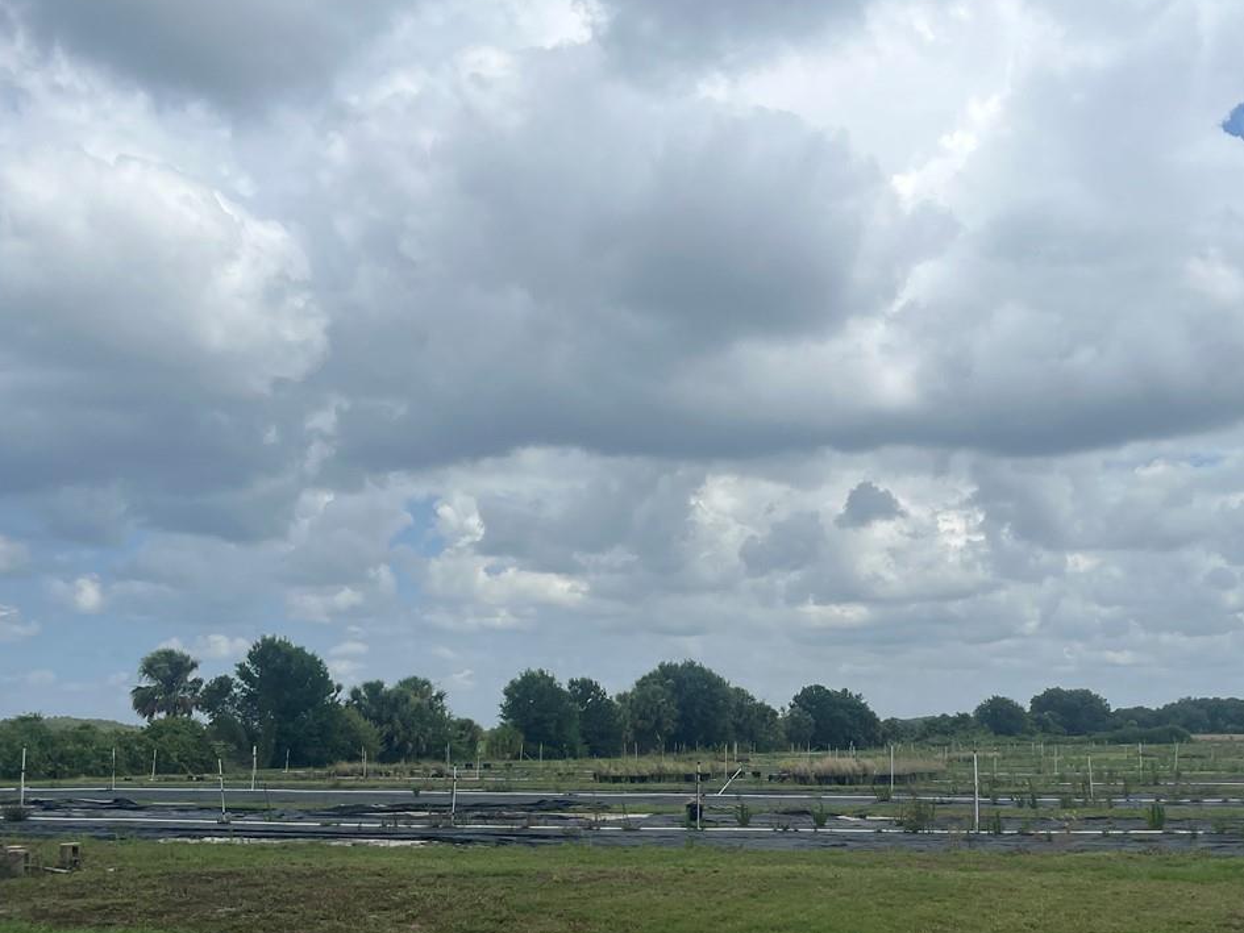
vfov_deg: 32.3
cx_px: 748
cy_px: 688
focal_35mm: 44
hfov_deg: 42.7
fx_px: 1581
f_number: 1.6
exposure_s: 1/7353
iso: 50
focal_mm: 5.1
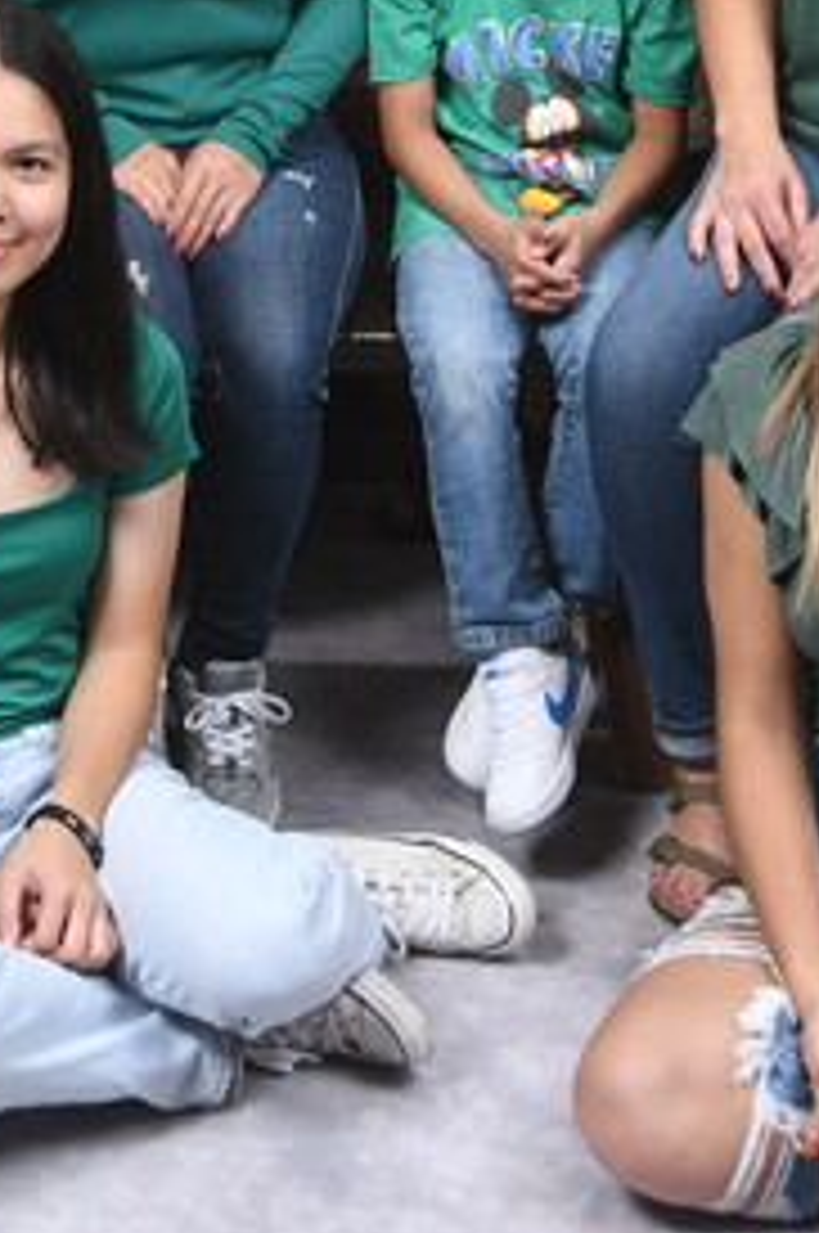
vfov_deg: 19.4
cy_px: -135
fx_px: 3455
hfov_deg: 13.4
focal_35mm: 101
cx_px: 148
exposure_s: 1/125
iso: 640
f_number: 6.3
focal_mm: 24
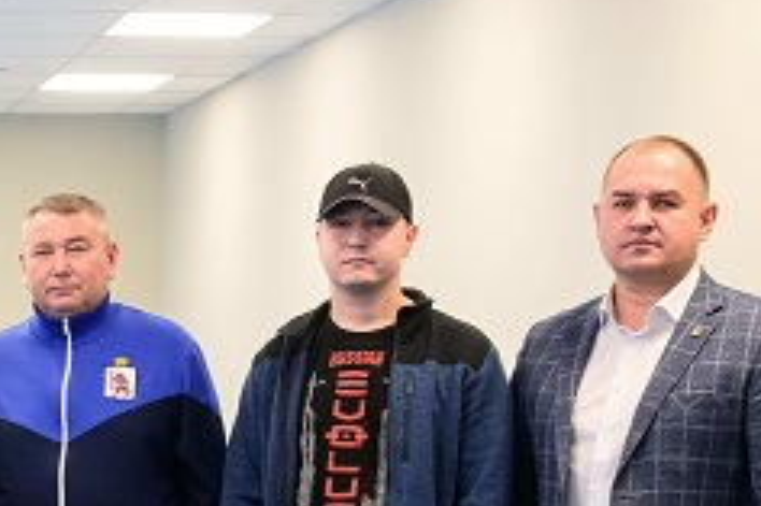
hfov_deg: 20.1
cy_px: 561
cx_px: -161
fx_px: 2007
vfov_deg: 14.1
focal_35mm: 95
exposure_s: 1/200
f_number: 7.1
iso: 6400
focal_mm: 35
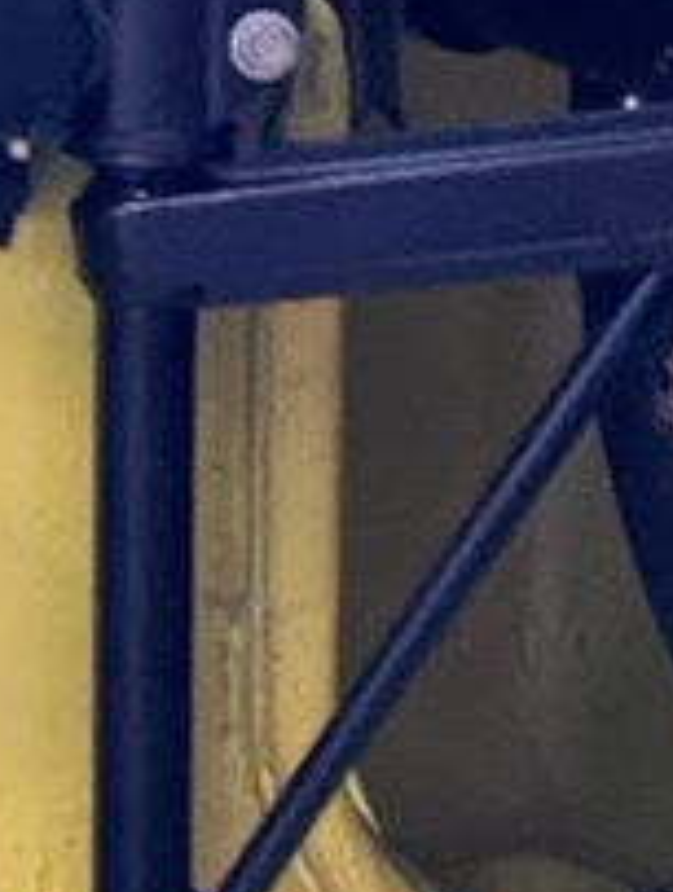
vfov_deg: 12.9
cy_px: 9
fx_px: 3902
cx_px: -686
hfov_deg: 9.2
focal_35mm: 151
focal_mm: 2.69
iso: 400
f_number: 1.9
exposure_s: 1/33
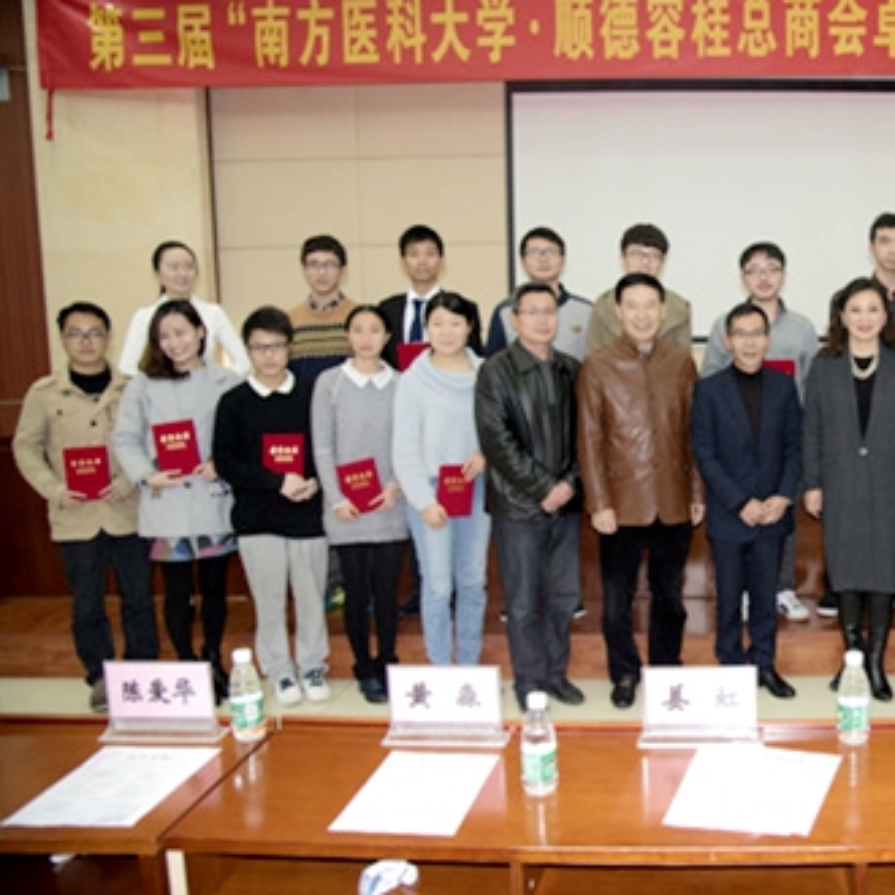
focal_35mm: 34
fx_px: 995
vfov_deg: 48.4
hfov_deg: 45.6
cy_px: 424
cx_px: 735
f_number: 4
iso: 1600
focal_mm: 24
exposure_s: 1/60
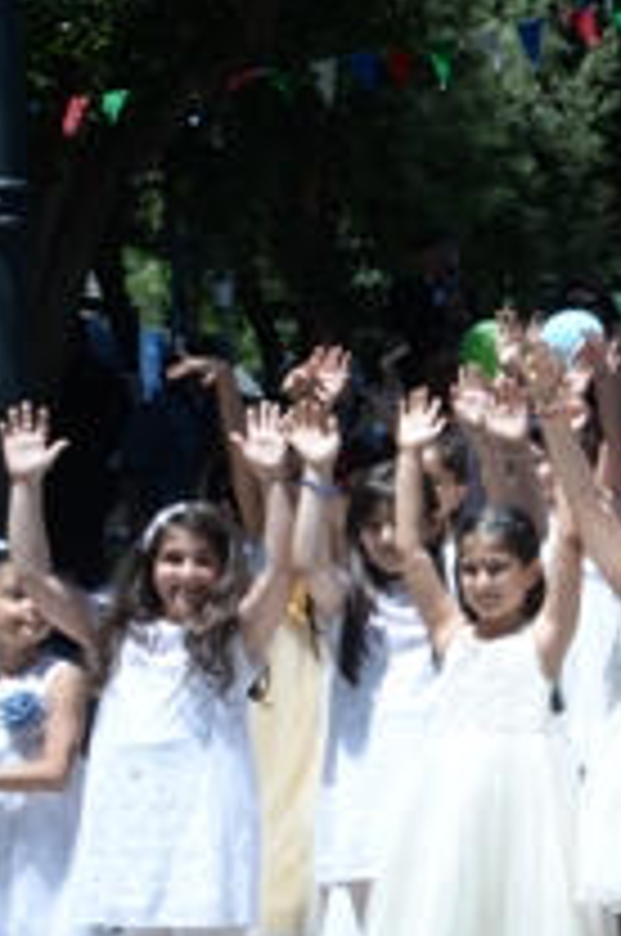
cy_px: 475
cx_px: 1143
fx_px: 1921
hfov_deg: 15.6
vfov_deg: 27.4
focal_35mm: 74
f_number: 20
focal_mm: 24
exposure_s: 1/100
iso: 560
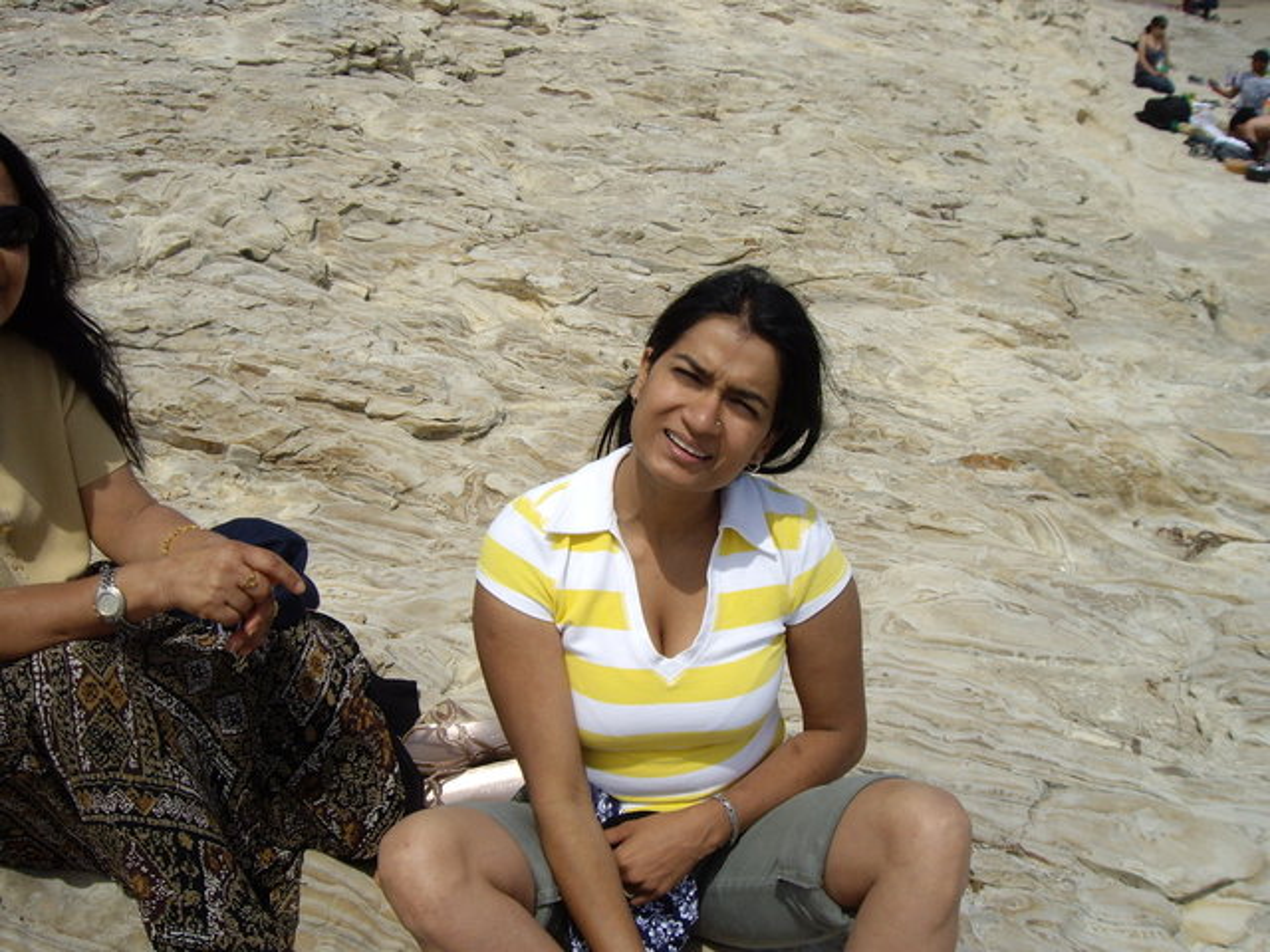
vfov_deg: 37.7
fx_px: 1394
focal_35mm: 38
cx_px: 635
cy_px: 476
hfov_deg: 49.0
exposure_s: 1/640
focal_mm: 6.2
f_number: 4.3
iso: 50
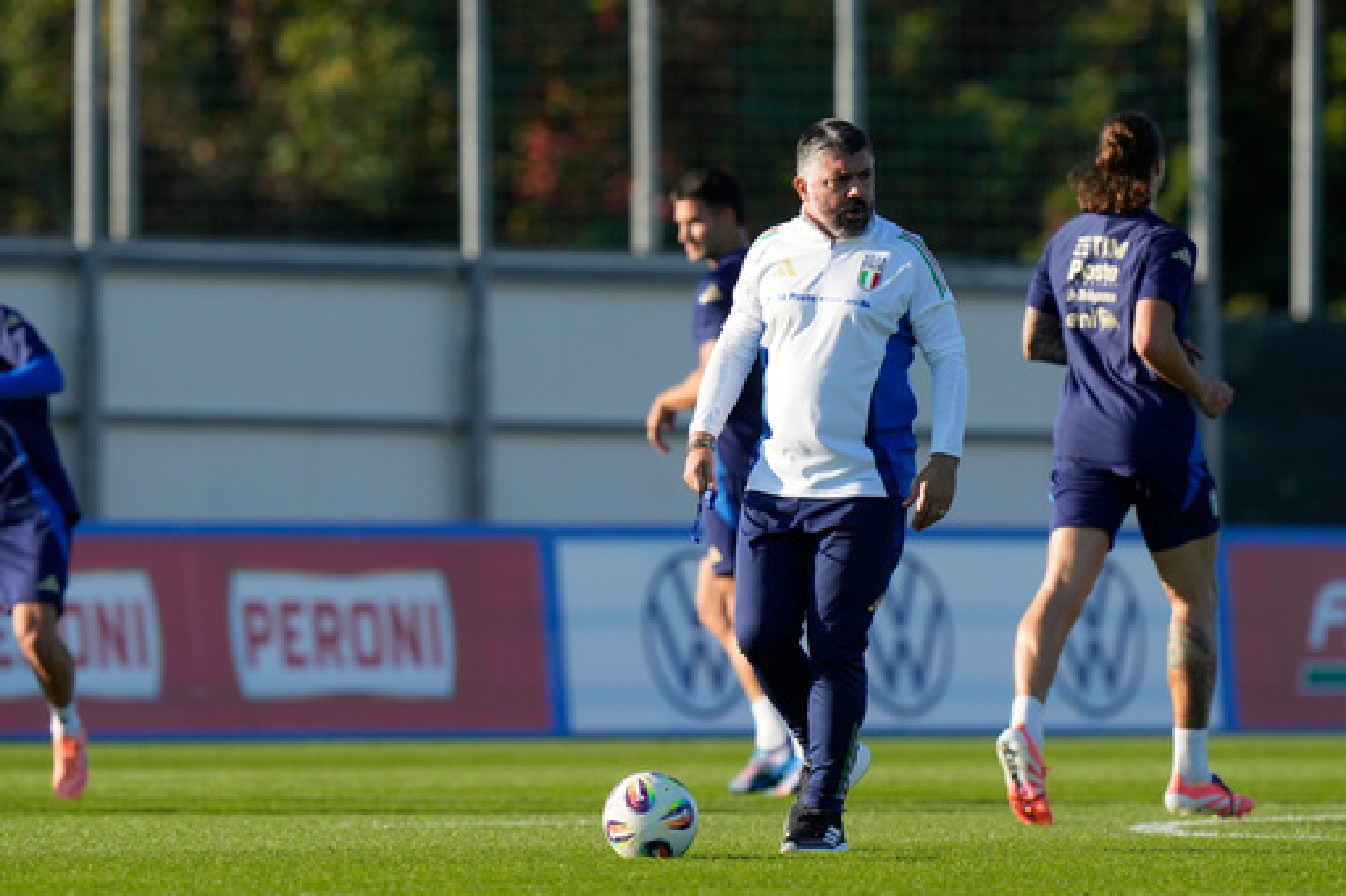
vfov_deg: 2.3
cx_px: 673
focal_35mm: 600
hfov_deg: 3.4
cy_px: 448
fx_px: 22425
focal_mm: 400
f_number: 4.5
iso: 400
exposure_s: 1/2000
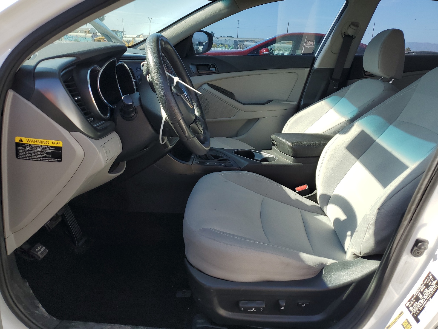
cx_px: 219
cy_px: 164
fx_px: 329
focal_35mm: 26
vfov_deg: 53.1
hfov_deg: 67.3
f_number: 1.5
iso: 50
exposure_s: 1/1000
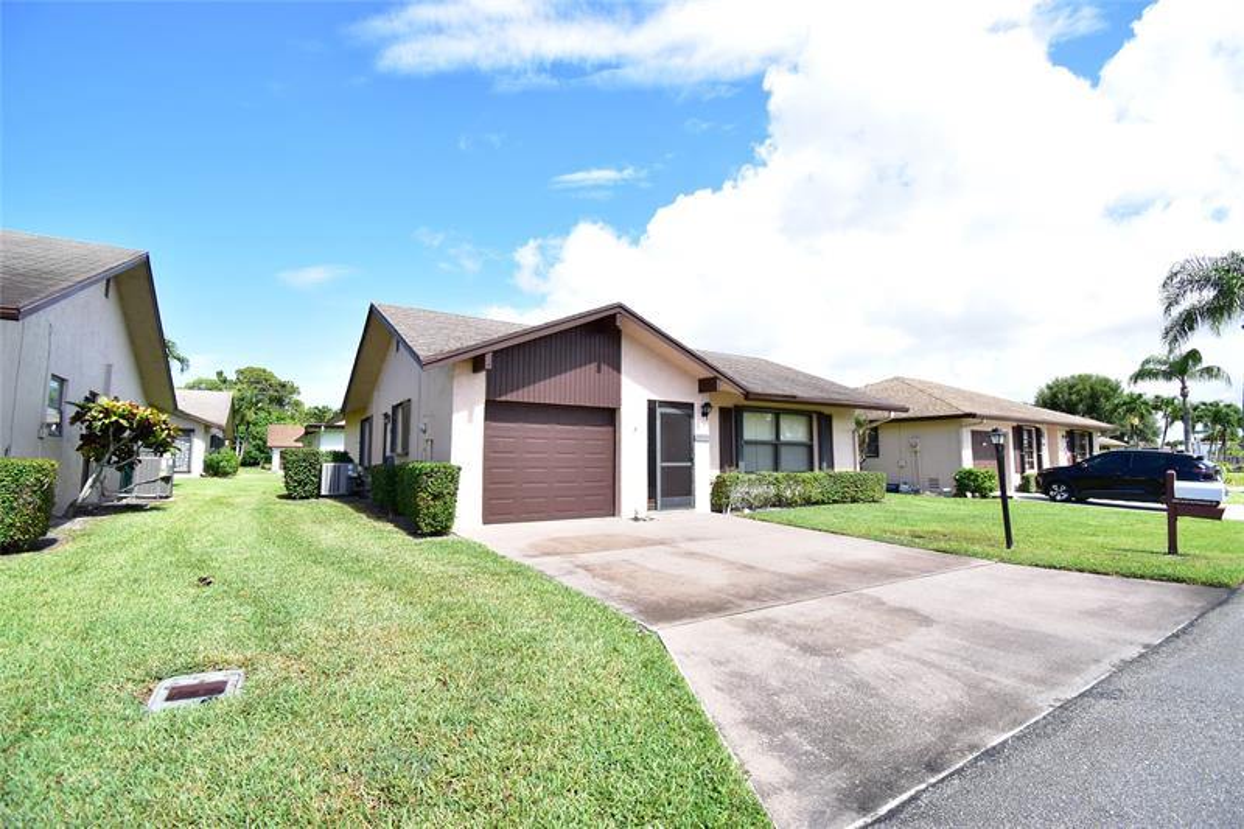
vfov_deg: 77.3
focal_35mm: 15
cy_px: 414
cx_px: 622
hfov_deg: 100.4
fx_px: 518
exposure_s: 1/1250
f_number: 5.6
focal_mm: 10
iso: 640
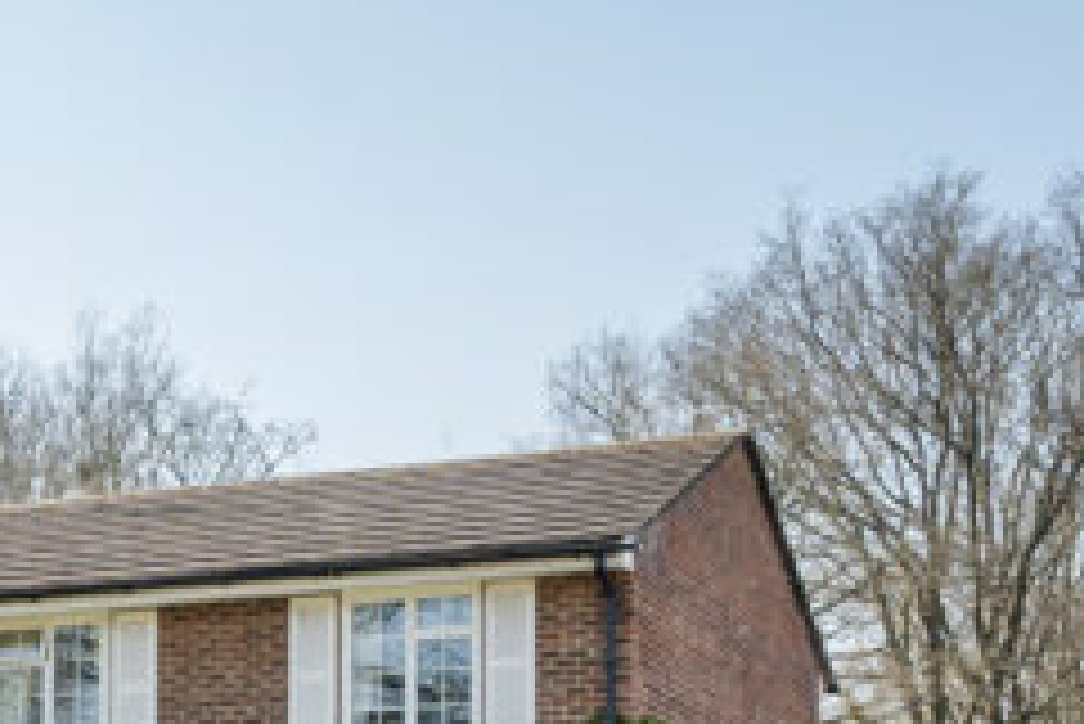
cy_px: 940
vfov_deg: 15.8
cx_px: 40
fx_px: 2470
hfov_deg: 23.8
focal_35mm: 82
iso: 400
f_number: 8
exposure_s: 1/250
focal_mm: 15
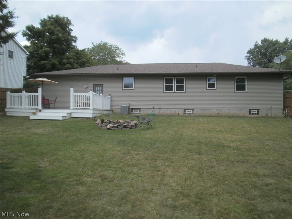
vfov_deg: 45.4
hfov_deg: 58.4
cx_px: 146
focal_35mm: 31
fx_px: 261
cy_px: 110
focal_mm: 5.45
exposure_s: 1/640
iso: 100
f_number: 2.9
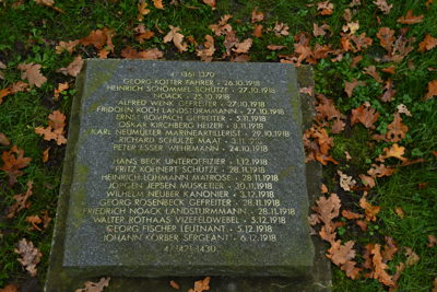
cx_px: 218
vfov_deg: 29.3
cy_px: 146
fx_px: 559
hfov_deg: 42.7
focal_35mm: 46
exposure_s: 1/80
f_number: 4
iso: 1000
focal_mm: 31
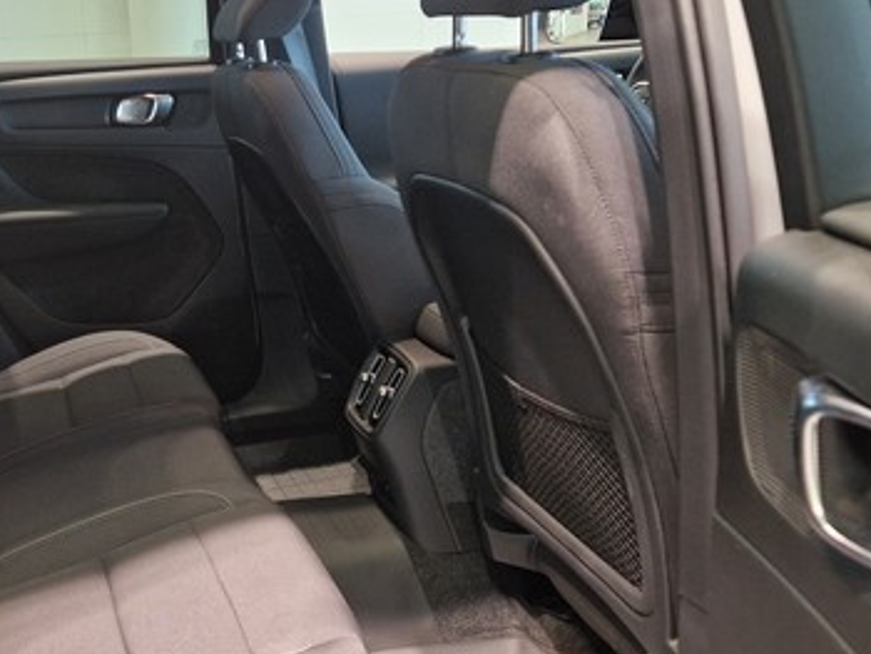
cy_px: 356
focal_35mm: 42
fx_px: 1058
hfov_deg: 43.3
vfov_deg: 34.4
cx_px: 212
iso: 250
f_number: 1.8
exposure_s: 1/100
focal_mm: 5.4
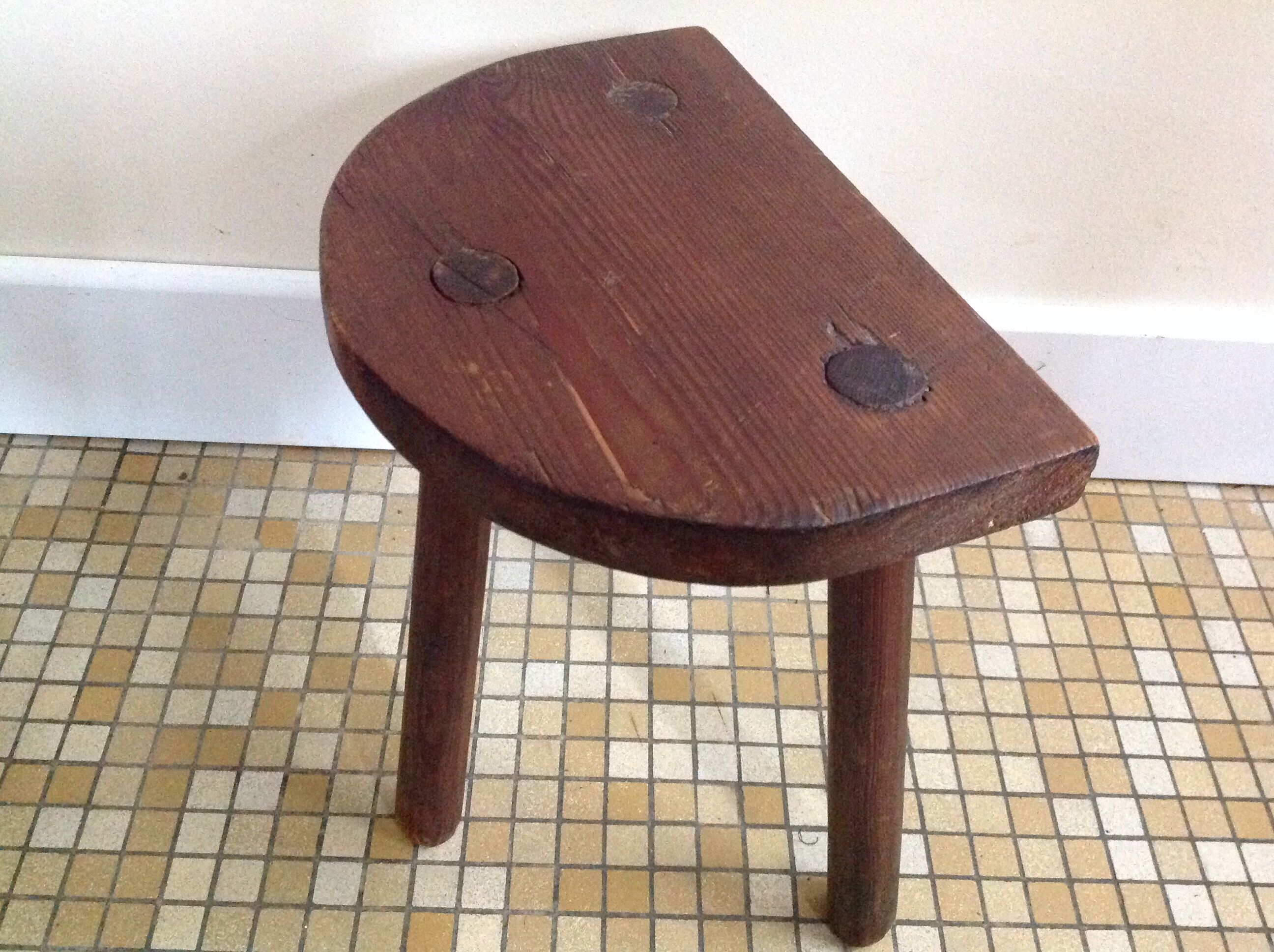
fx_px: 1286
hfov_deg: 52.7
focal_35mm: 35
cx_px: 637
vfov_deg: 40.6
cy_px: 476
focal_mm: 4.28
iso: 800
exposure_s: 1/15
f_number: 2.4
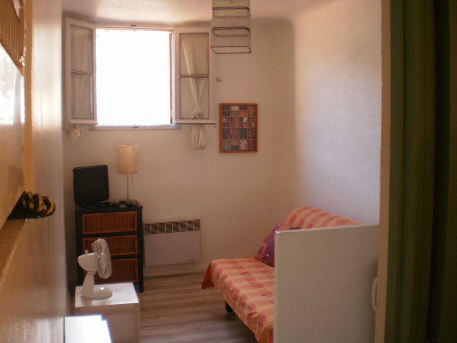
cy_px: 172
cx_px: 228
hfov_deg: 51.4
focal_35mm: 36
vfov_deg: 39.7
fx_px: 475
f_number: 3.1
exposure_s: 1/30
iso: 125
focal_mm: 6.3
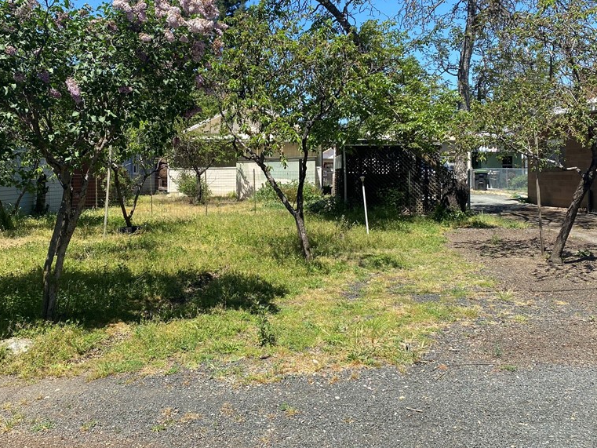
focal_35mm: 35
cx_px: 277
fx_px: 604
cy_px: 171
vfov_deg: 40.5
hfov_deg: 52.6
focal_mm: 4.25
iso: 32
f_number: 1.8
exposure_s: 1/1522
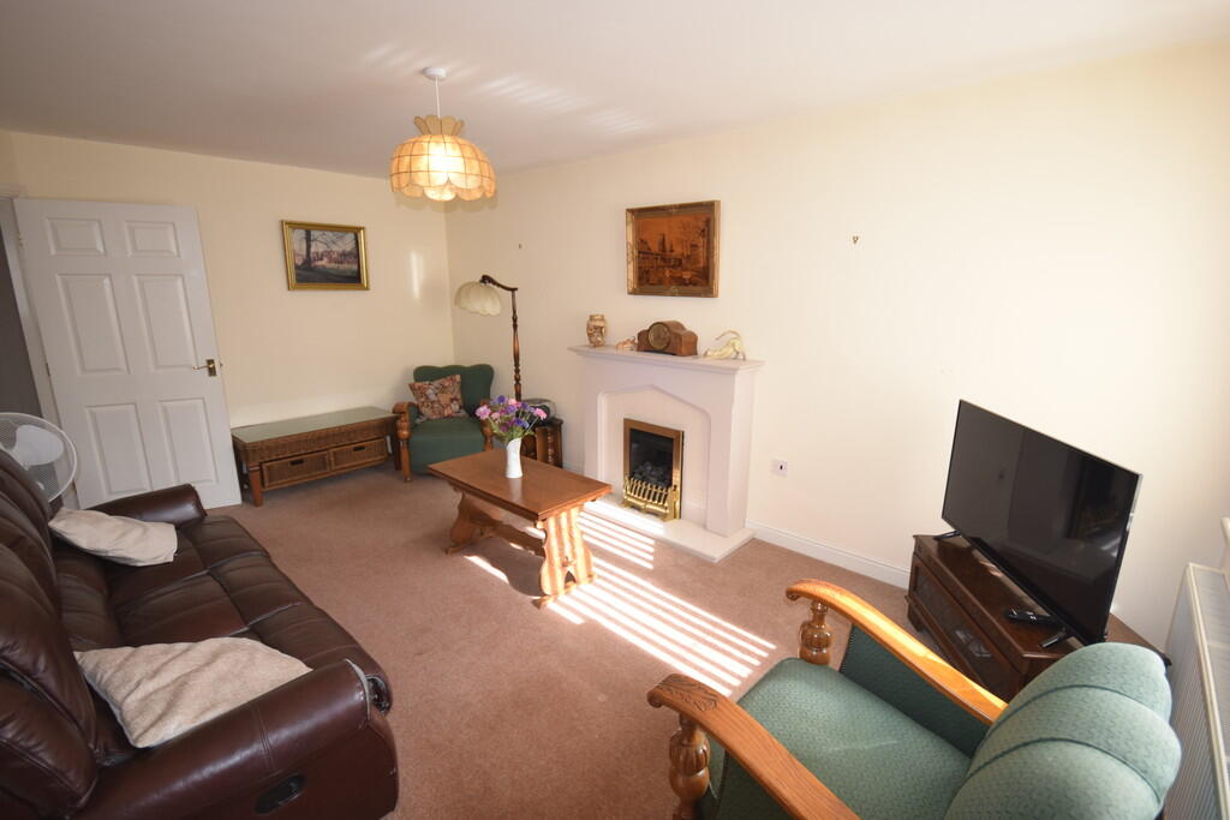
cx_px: 615
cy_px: 410
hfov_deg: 95.0
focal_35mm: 16
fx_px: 564
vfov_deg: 72.1
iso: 450
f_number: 5.6
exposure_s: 1/125
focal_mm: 11
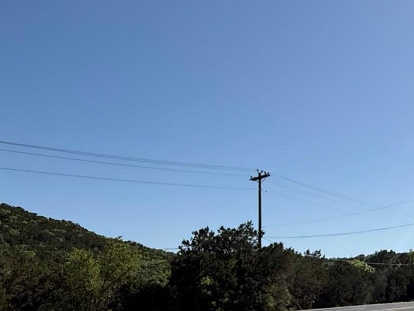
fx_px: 514
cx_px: 383
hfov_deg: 40.1
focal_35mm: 43
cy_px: 243
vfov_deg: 32.8
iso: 50
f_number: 2.2
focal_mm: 2.22
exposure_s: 1/3663
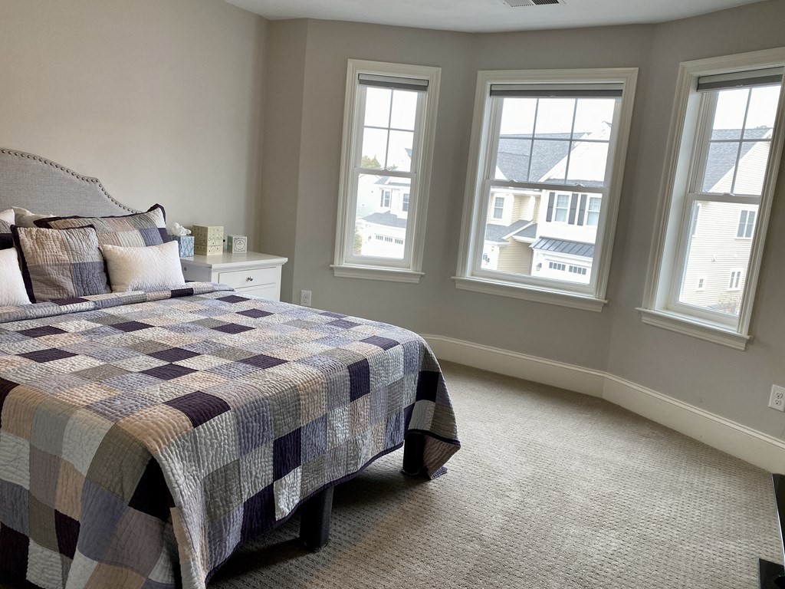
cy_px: 294
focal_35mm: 26
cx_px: 392
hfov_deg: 67.3
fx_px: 590
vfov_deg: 53.1
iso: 80
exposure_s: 1/120
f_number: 1.8
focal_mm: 4.25
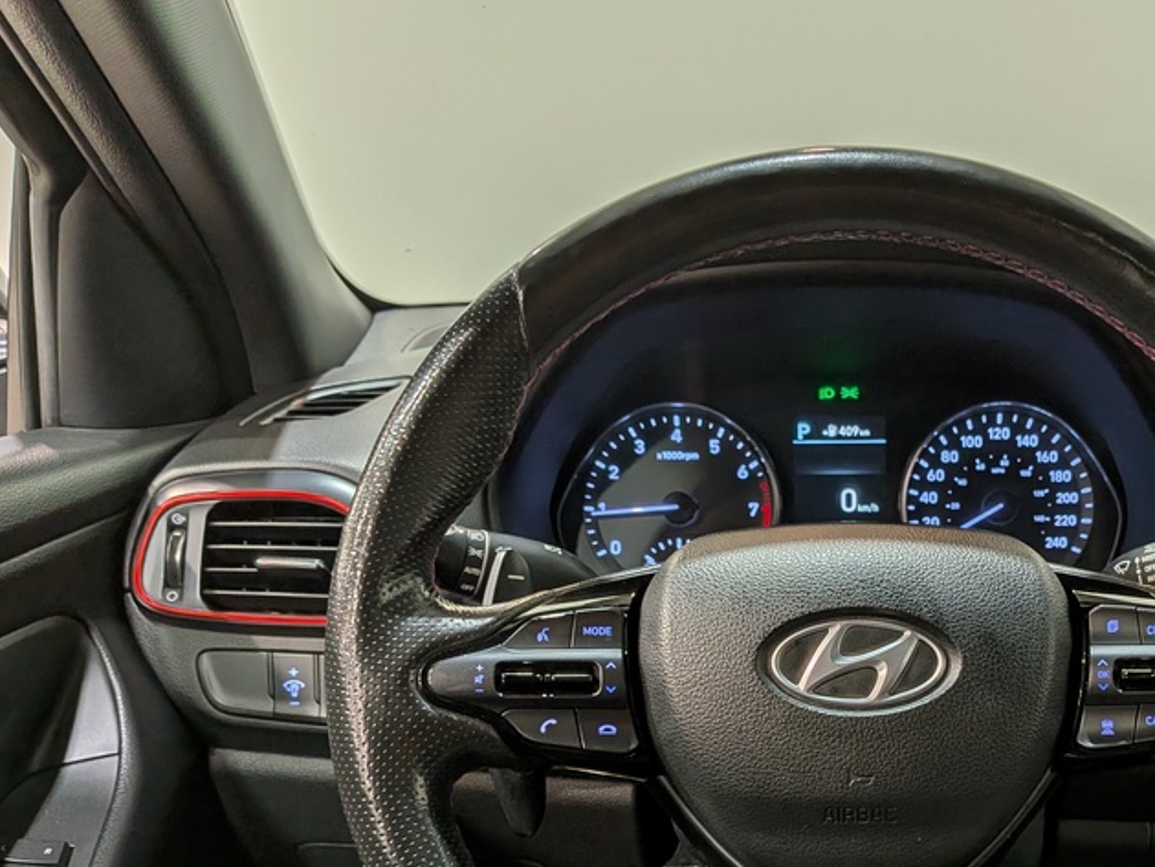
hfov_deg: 46.7
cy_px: 675
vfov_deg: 35.8
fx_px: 1302
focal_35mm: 39
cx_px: 818
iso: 73
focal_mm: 4.53
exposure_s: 1/401
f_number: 1.7
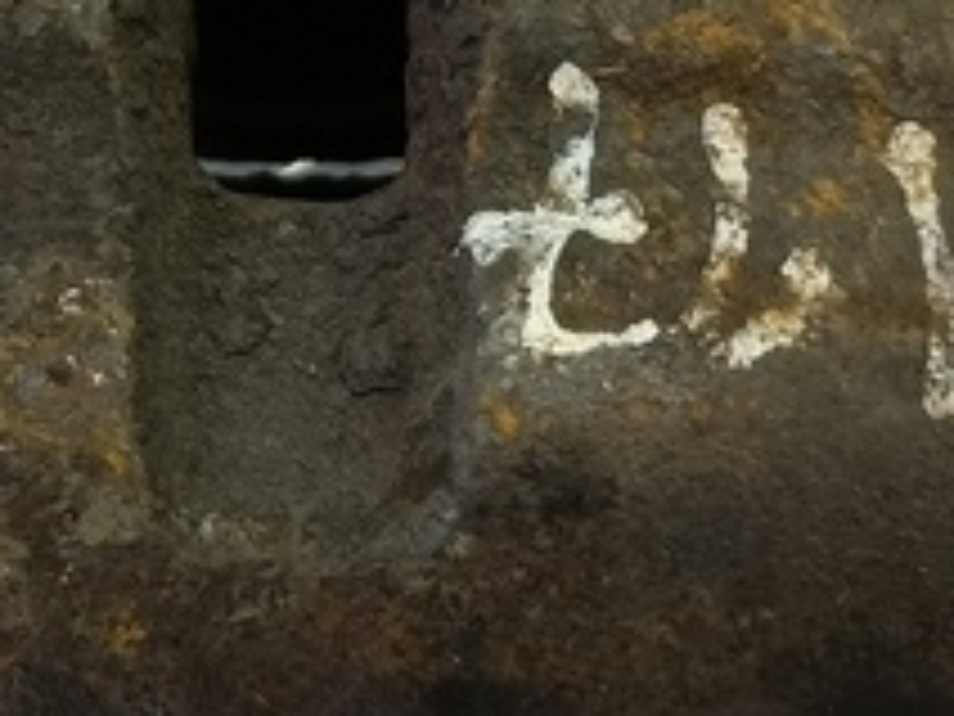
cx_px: 342
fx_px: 3059
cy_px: 131
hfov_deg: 17.7
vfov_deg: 13.3
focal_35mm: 111
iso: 161
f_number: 1.6
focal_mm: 4.11
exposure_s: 1/50
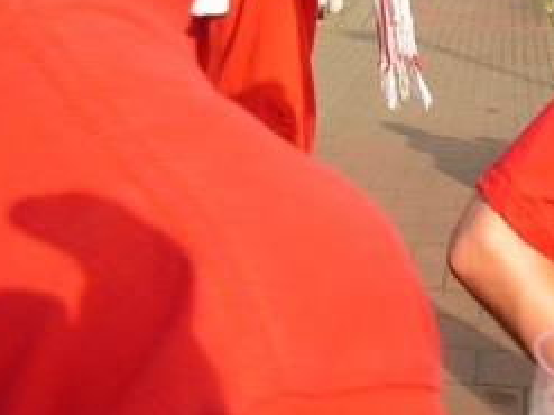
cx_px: 462
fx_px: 1232
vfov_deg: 18.6
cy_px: -1
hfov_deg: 24.8
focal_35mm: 77
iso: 50
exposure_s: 1/200
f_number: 5.6
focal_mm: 6.3
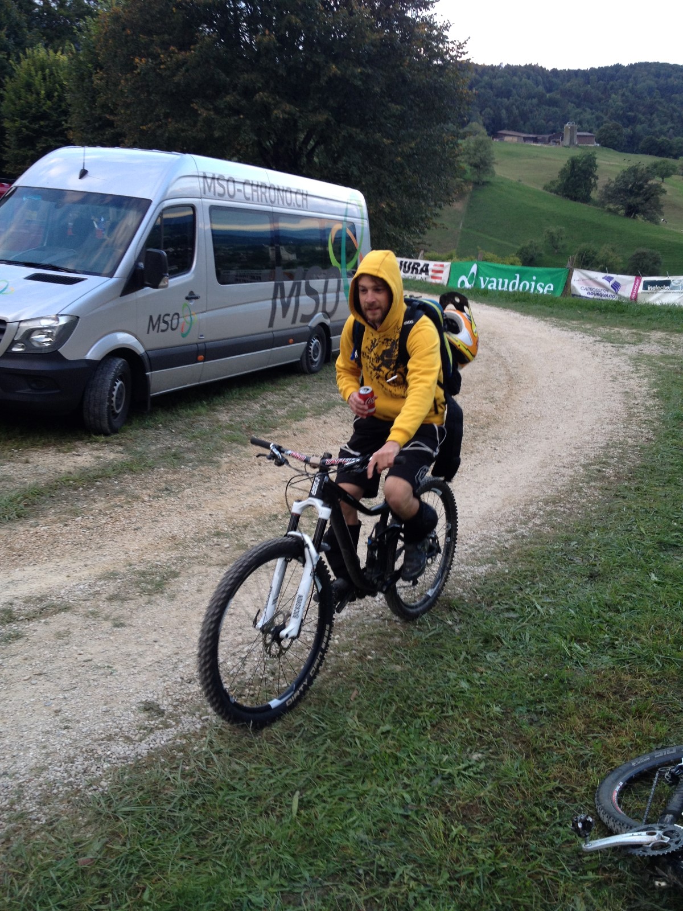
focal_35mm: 35
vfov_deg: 52.6
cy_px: 456
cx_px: 342
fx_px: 921
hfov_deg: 40.7
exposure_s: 1/60
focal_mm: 4.28
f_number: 2.4
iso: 50
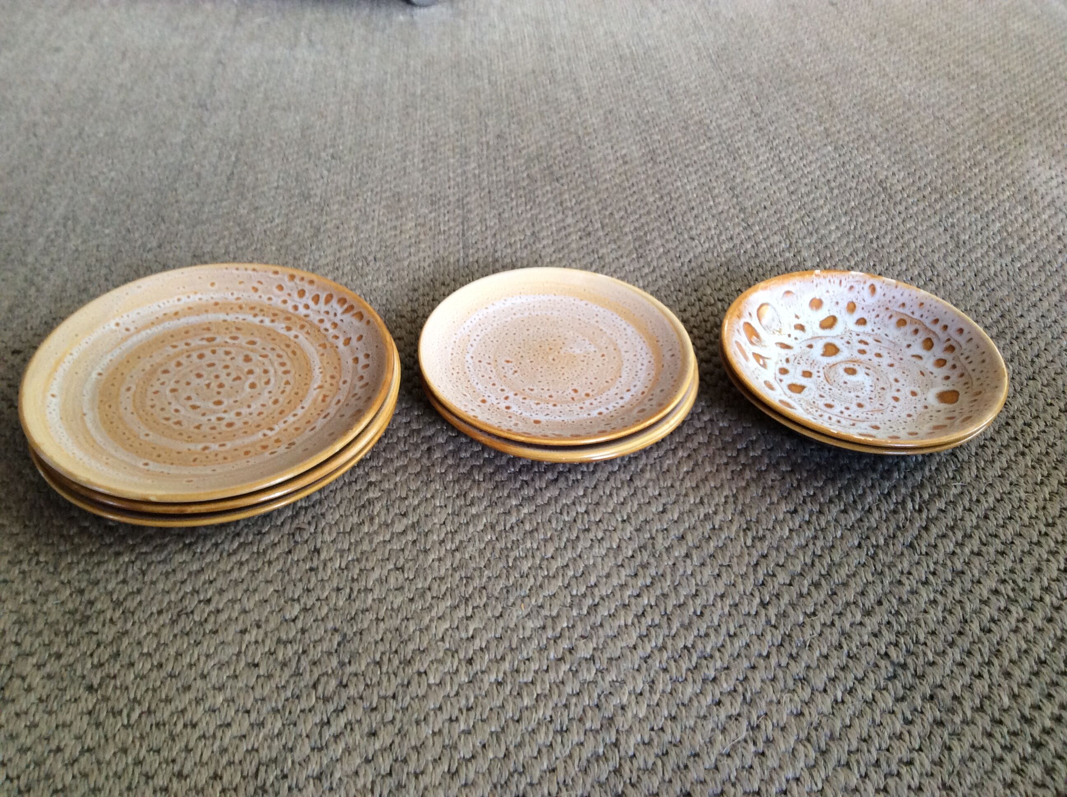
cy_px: 398
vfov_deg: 44.1
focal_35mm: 32
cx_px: 534
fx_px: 985
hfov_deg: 56.9
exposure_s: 1/25
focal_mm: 3.3
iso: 100
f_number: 2.4
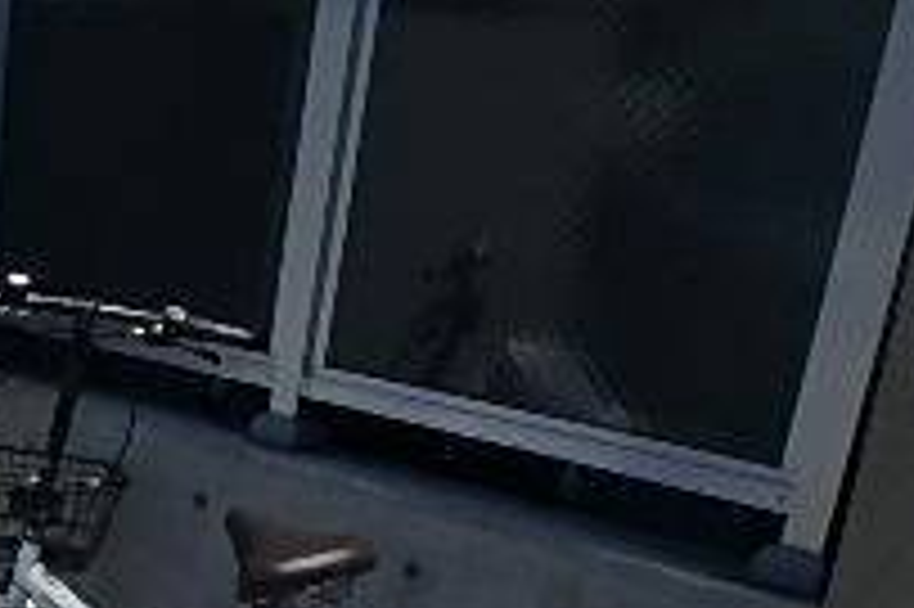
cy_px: 752
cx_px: -455
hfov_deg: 23.5
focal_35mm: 69
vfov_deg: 18.5
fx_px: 1750
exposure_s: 1/800
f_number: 6
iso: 125
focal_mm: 3.7
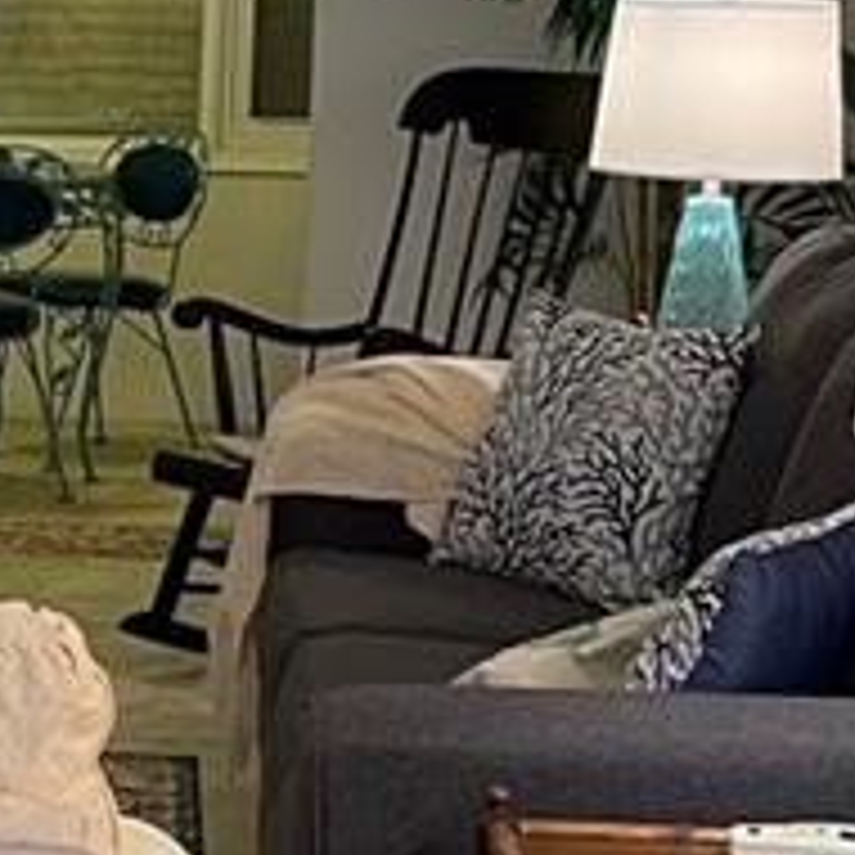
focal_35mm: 145
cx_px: -468
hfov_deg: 11.5
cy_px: 504
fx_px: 4052
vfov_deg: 12.0
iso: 125
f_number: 1.6
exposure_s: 1/60
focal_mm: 5.1
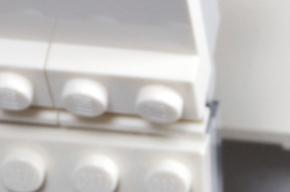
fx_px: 2861
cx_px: 604
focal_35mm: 356
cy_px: -165
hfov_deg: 5.7
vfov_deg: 3.8
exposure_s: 1/6
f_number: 18
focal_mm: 40
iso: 250
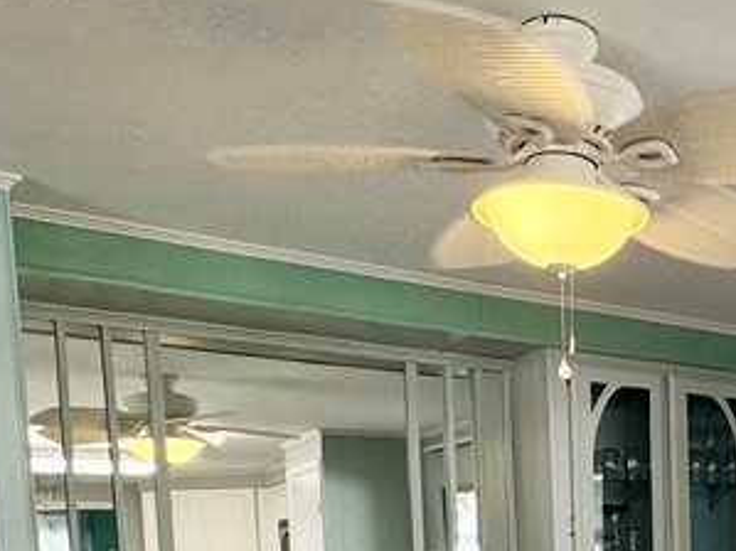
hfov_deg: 36.1
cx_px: 719
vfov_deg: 26.6
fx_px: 1020
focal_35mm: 48
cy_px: 676
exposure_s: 1/120
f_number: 2.2
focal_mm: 2.22
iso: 80
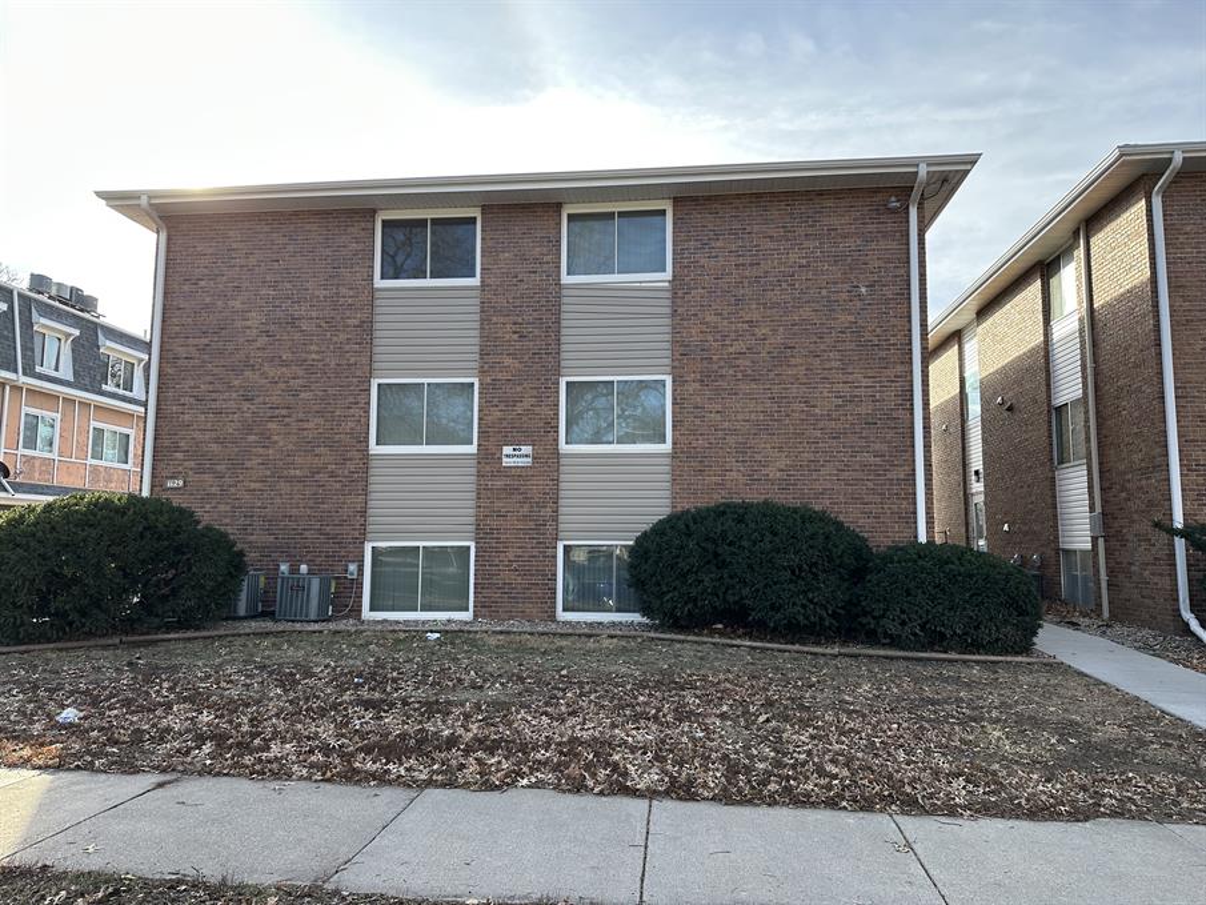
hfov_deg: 71.6
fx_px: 836
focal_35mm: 24
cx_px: 603
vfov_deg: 56.8
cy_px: 452
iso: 80
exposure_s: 1/879
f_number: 1.78
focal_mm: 6.86
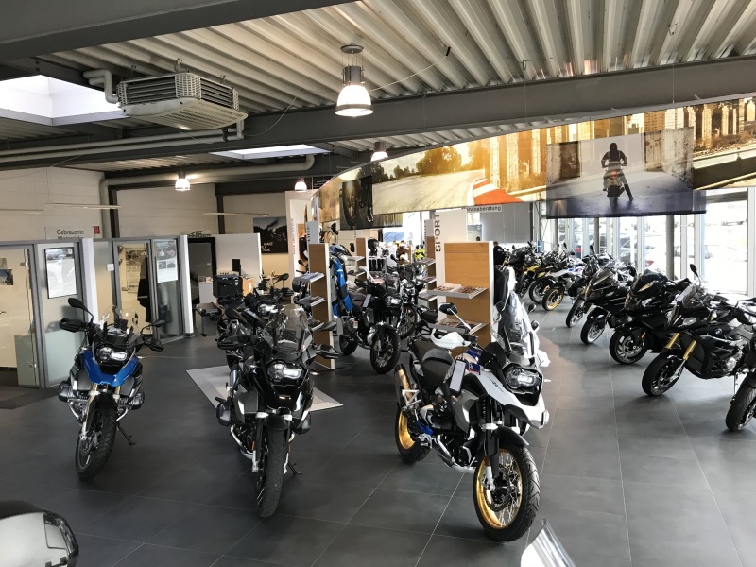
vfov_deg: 49.7
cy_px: 284
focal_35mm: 28
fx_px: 612
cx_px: 378
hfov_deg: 63.4
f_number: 1.8
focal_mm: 3.99
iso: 32
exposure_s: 1/33
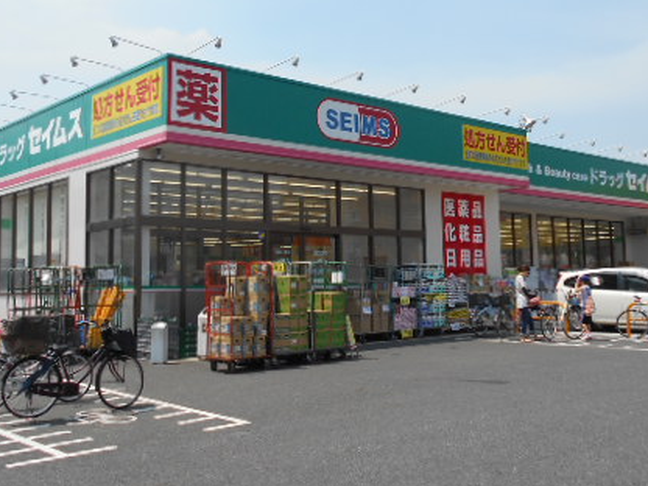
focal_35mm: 40
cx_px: 330
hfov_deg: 46.8
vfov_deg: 35.8
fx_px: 749
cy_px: 196
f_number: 3.2
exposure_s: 1/1000
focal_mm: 4.6
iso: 80
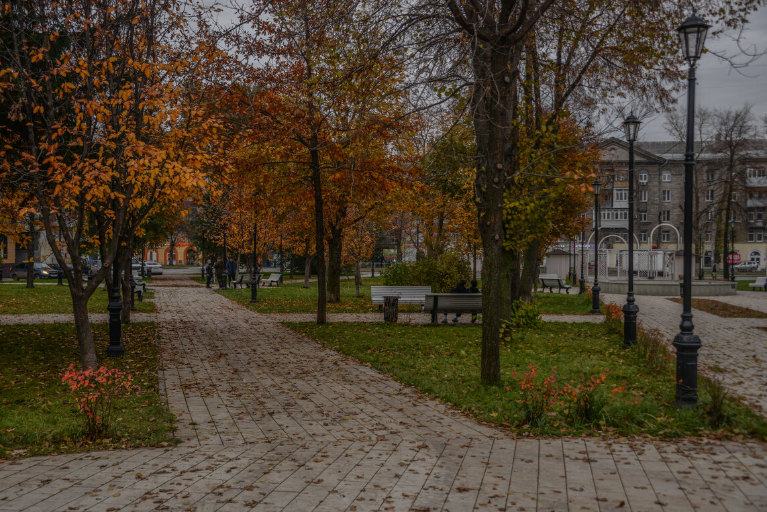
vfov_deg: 31.9
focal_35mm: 42
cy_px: 254
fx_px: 895
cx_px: 380
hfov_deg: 46.4
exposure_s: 1/160
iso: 200
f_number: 4
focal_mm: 40
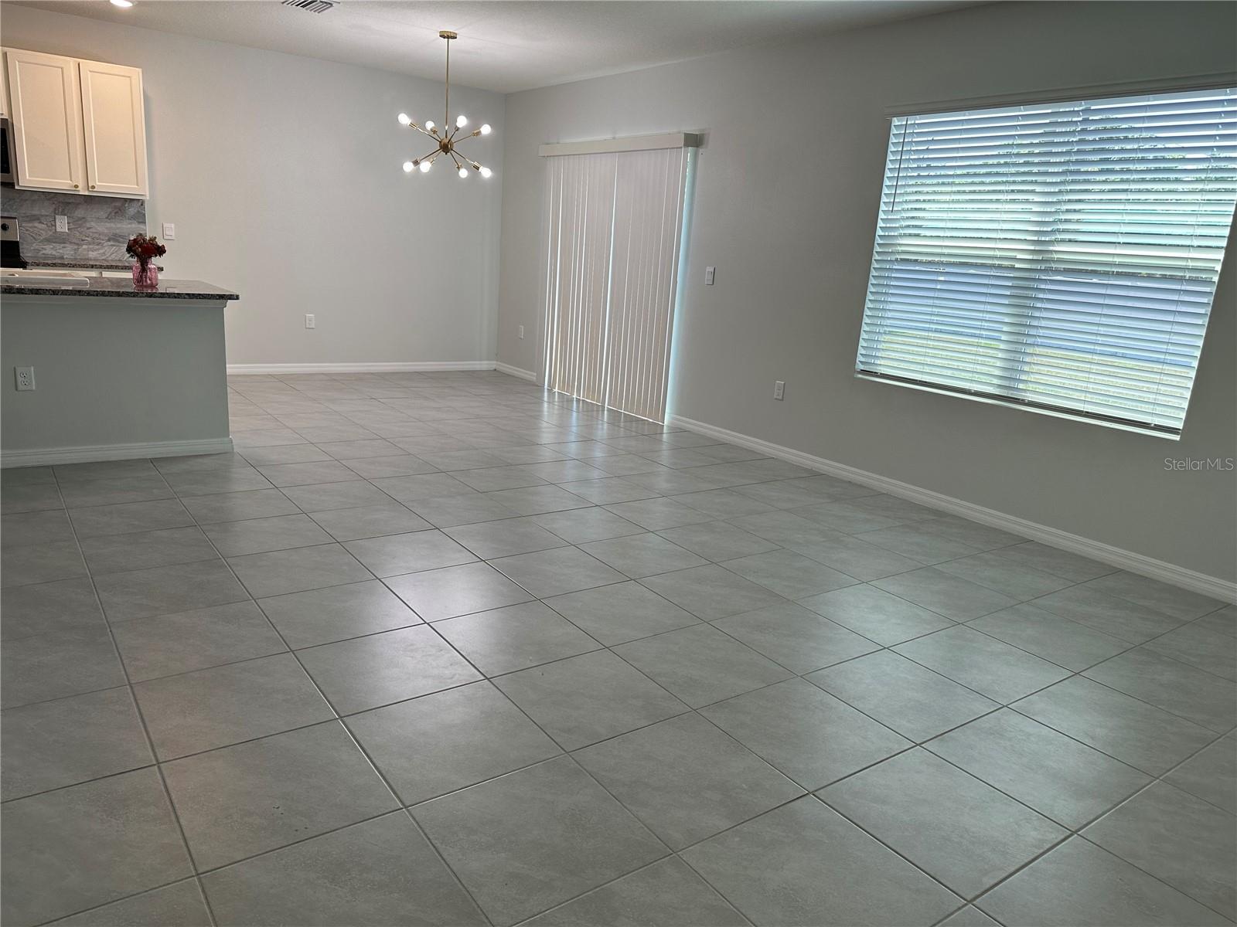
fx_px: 858
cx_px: 618
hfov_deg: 71.6
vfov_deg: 56.8
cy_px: 464
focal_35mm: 24
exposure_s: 1/231
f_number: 1.78
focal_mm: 6.86
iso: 64
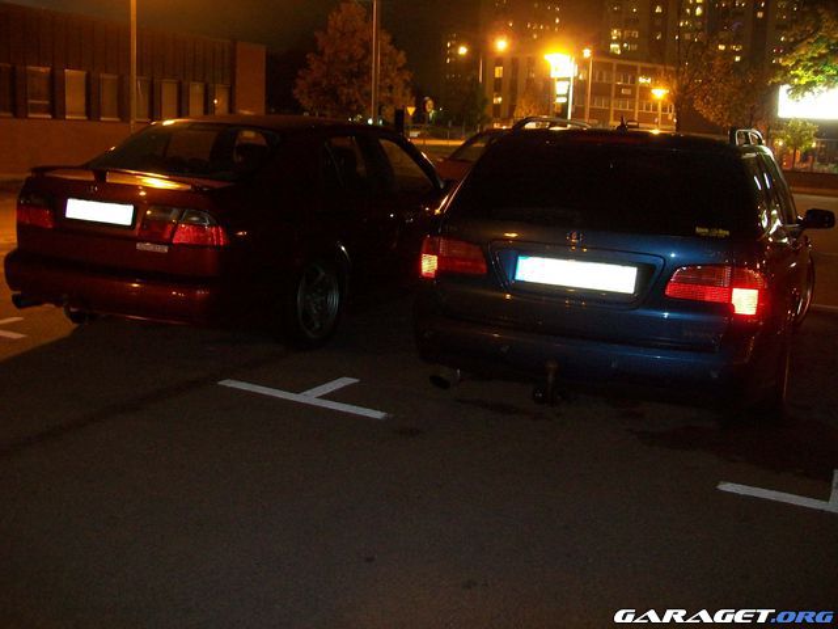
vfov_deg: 39.7
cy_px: 314
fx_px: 872
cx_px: 419
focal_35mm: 36
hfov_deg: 51.4
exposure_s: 1/2
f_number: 2.7
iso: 160
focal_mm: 6
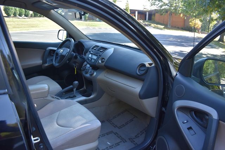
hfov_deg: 67.4
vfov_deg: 48.0
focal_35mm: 27
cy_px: 75
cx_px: 112
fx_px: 169
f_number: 4.5
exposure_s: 1/250
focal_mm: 18
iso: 400
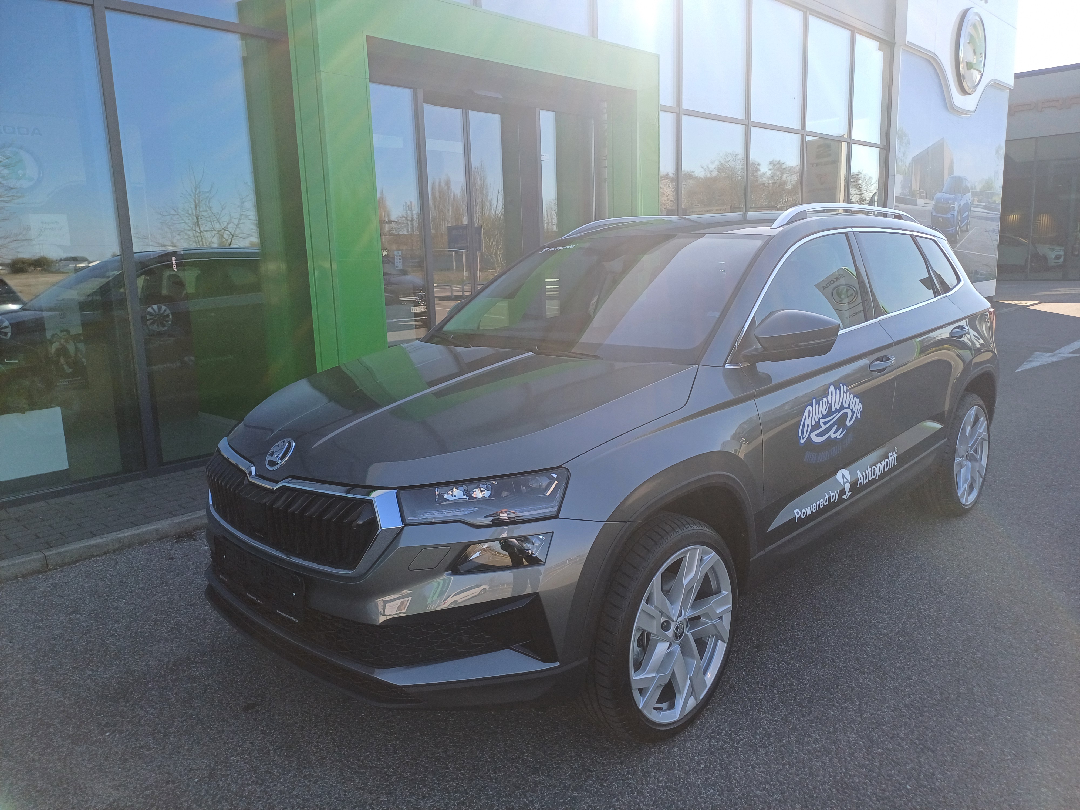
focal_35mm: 25
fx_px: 780
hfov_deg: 69.4
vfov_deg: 54.9
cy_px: 405
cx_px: 540
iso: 50
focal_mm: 4.65
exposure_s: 1/443
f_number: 1.8
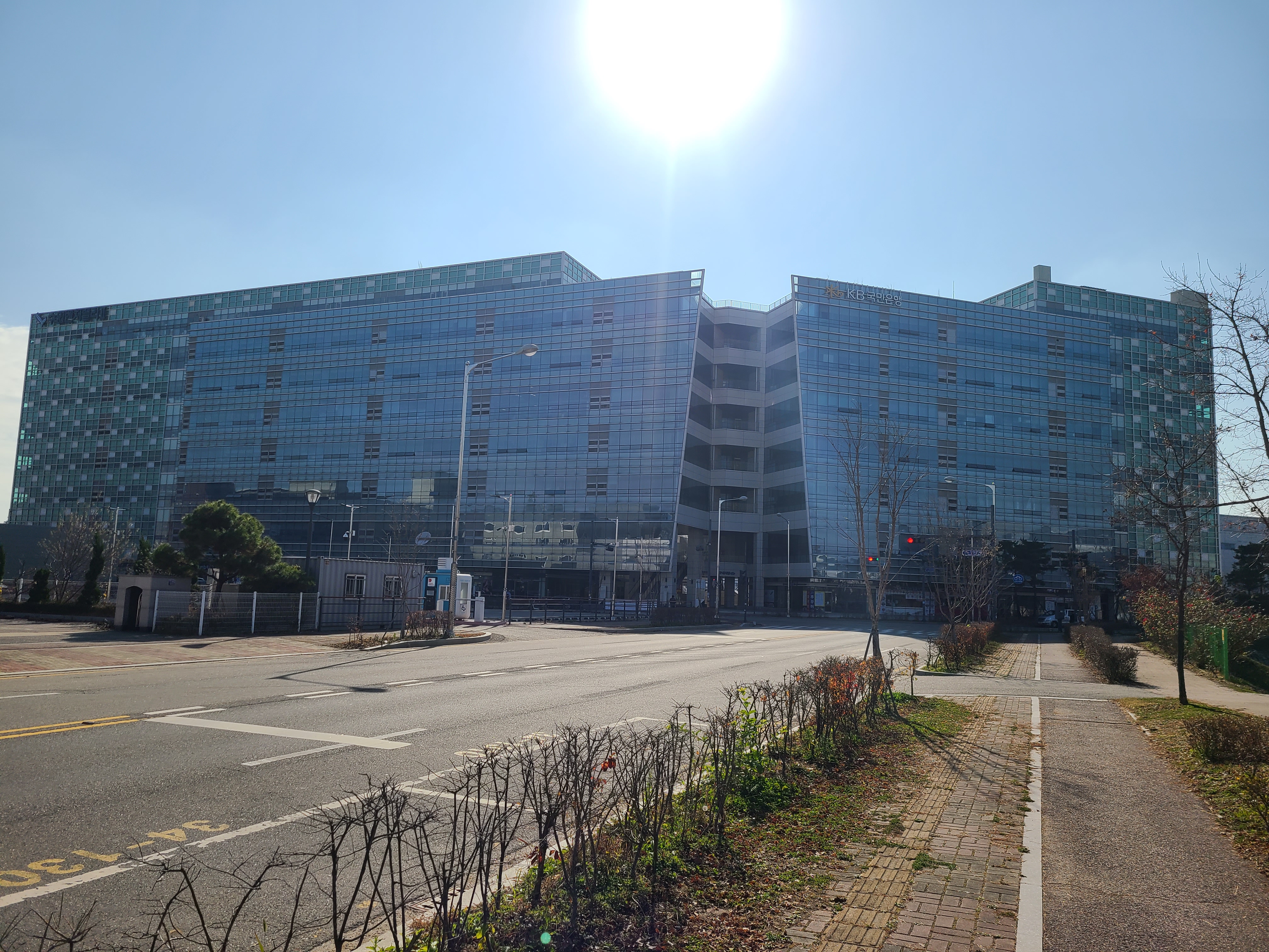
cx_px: 634
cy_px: 476
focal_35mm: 26
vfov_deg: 53.1
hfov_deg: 67.3
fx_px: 953
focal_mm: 5.4
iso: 40
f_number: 1.8
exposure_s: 1/5257
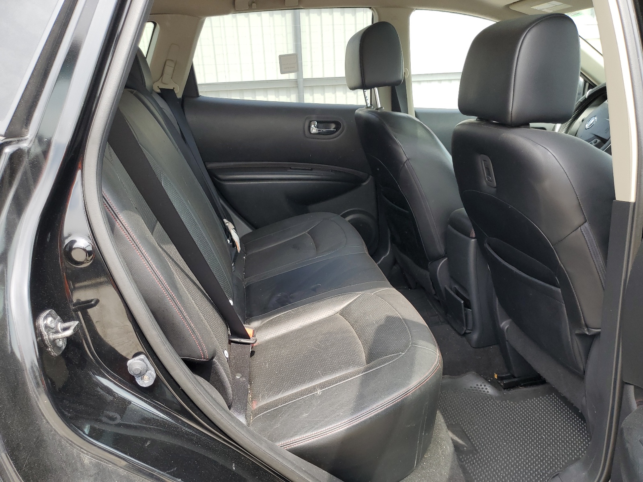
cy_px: 241
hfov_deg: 67.3
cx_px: 322
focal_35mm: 26
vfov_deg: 53.1
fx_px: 483
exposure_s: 1/303
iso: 50
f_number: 1.5
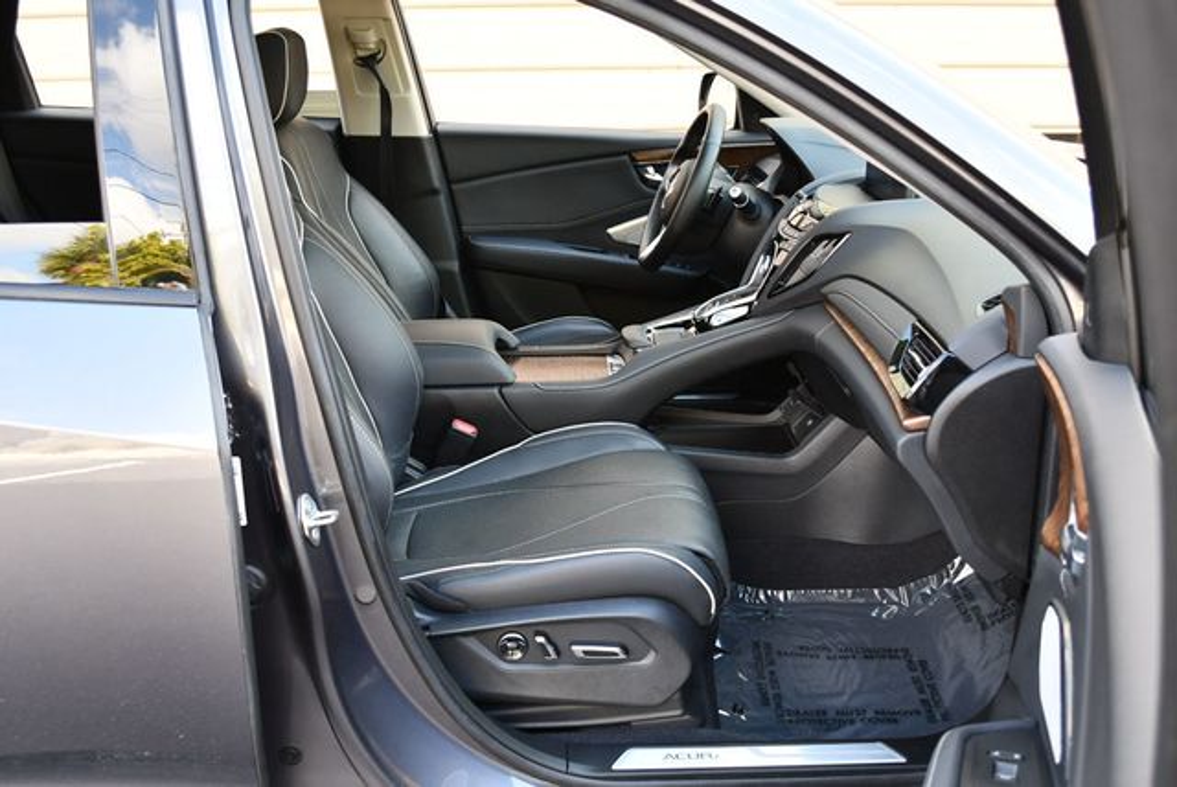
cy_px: 394
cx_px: 588
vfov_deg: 36.9
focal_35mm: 36
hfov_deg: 53.1
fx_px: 1178
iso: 640
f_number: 3.5
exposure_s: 1/250
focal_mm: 18
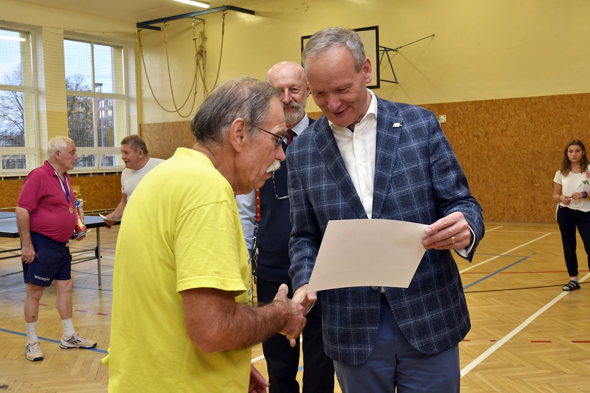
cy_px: 196
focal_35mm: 40
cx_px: 295
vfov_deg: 33.0
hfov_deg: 47.9
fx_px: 664
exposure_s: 1/100
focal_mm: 27
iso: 1000
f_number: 5.6
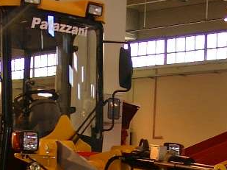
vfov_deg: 10.3
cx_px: 90
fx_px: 924
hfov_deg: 14.0
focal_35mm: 141
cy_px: 230
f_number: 2
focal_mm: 7.13
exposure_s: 1/60
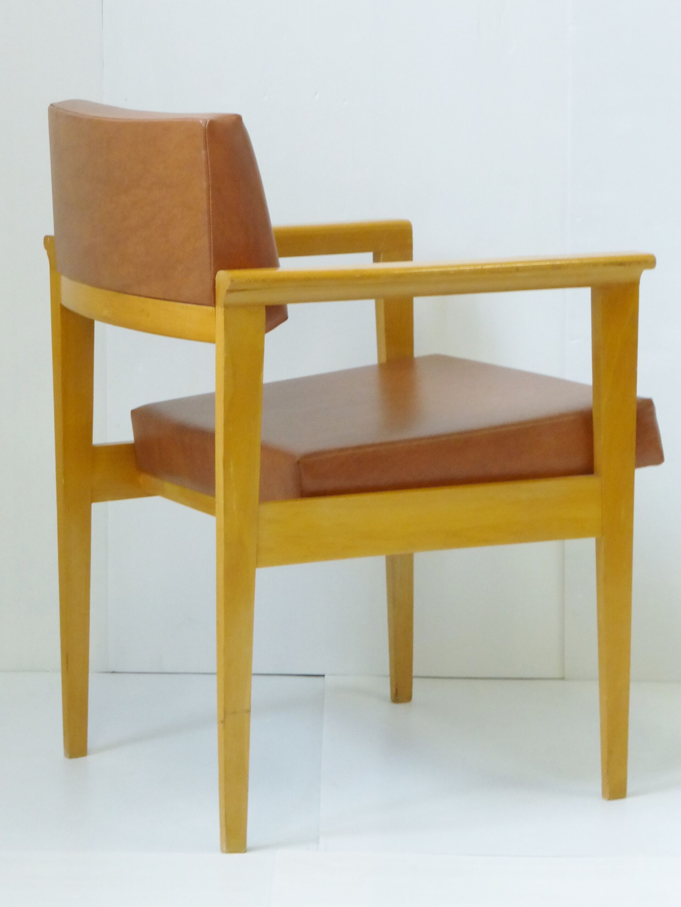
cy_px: 454
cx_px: 340
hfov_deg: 13.3
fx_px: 2912
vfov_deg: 17.7
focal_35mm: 111
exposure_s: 1/40
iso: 400
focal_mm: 18.2
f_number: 5.3
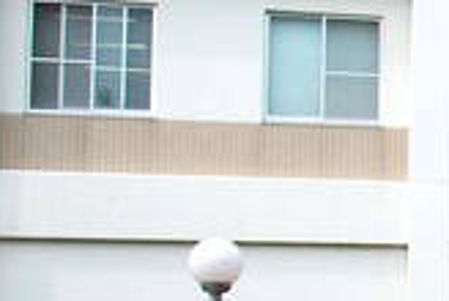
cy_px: 317
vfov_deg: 10.3
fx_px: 1649
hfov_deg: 12.3
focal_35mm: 132
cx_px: 1070
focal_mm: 18
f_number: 10
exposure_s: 1/250
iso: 200
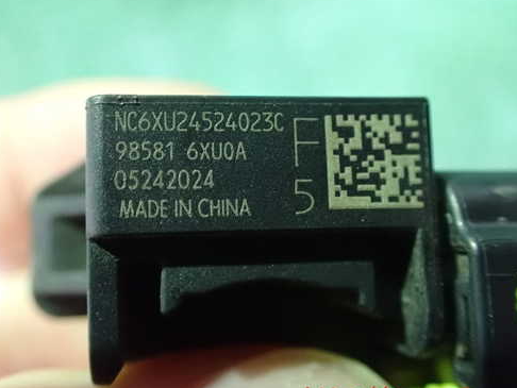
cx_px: 227
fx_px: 553
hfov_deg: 50.0
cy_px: 172
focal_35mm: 37
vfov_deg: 38.6
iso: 1600
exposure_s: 1/20
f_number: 2.3
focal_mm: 5.4
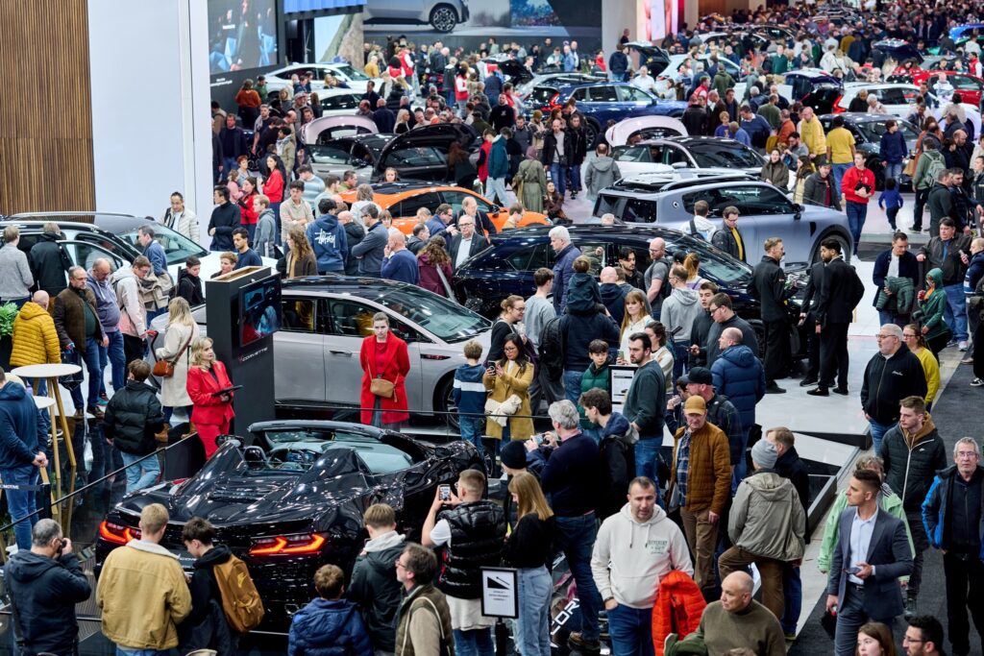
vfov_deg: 16.1
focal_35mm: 85
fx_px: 2324
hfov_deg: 23.9
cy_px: 328
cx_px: 492
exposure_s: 1/160
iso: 280
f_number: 3.5
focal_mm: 85
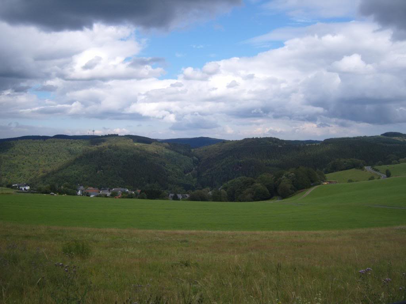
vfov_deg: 40.7
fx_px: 411
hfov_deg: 52.6
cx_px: 203
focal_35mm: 35
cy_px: 152
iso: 80
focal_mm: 7.4
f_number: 7.1
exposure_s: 1/250
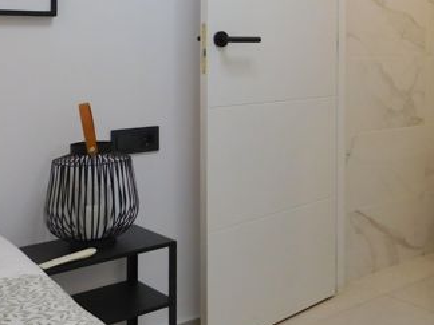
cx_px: 436
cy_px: 52
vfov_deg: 28.3
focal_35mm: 50
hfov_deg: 34.6
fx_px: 627
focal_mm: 4
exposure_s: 1/60
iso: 125
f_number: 3
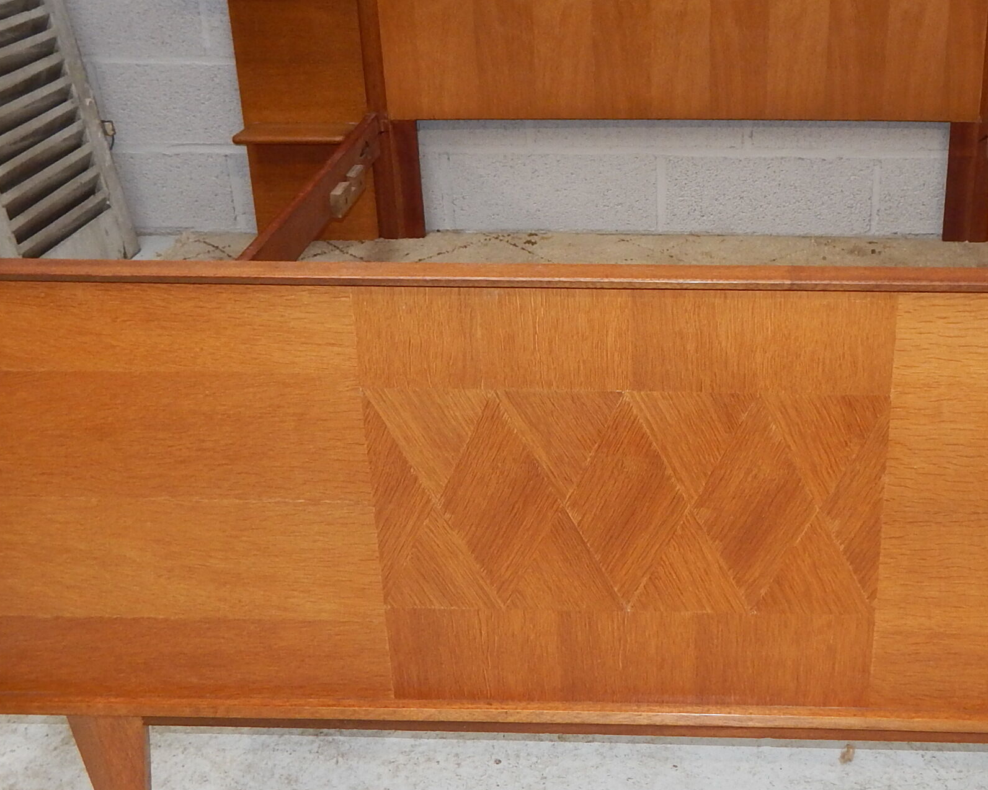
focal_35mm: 44
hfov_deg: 41.4
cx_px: 675
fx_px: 1286
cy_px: 367
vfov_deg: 34.1
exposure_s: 1/30
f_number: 3
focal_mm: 4
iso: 200
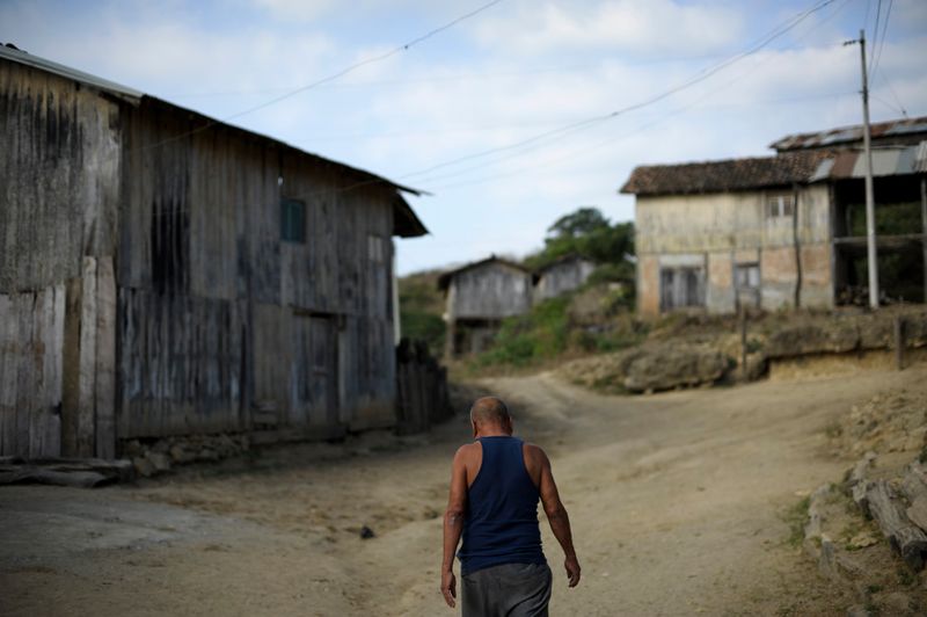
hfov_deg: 39.6
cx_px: 464
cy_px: 308
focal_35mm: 50
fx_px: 1286
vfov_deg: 26.9
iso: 100
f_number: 2.2
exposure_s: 1/2500
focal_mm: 50
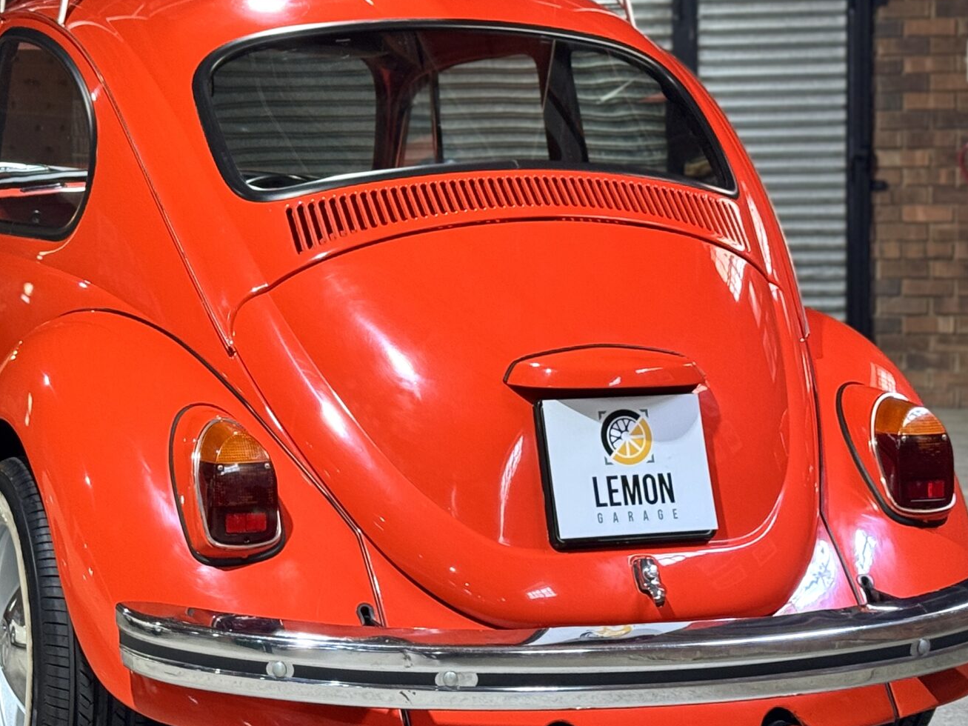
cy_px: 251
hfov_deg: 20.7
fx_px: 2628
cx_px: 260
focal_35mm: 94
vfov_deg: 15.7
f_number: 1.78
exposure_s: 1/33
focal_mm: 6.76
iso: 200
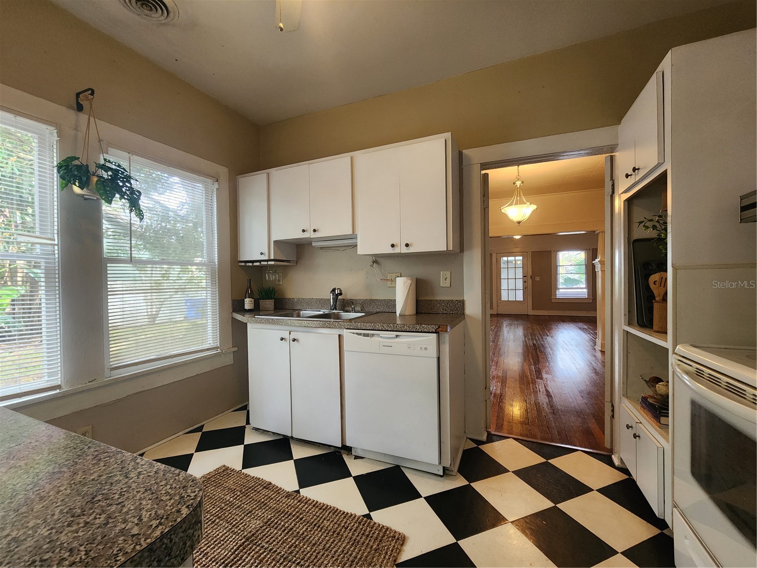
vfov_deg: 89.9
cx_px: 378
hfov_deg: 106.2
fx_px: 284
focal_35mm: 13
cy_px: 284
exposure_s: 1/60
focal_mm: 2.2
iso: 320
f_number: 2.2
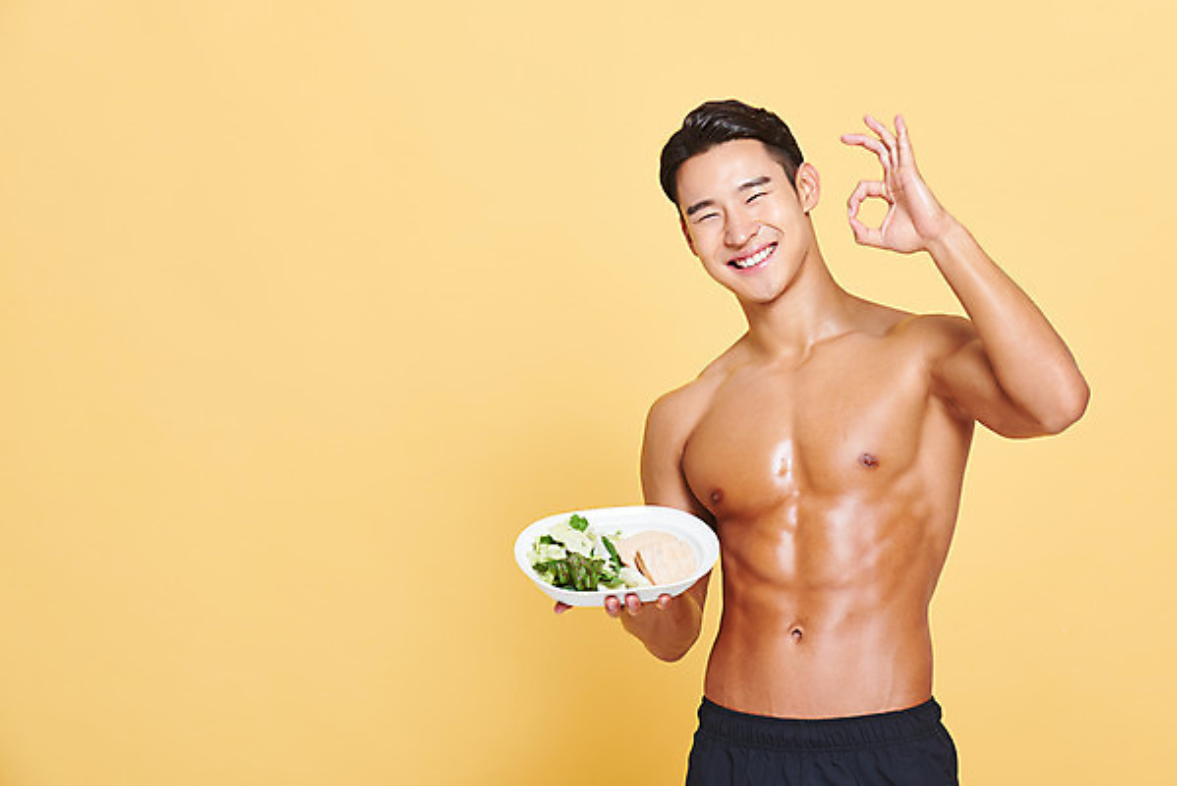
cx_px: 588
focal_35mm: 140
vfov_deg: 9.8
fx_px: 4579
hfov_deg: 14.6
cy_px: 393
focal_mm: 140
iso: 100
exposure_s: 1/125
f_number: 11
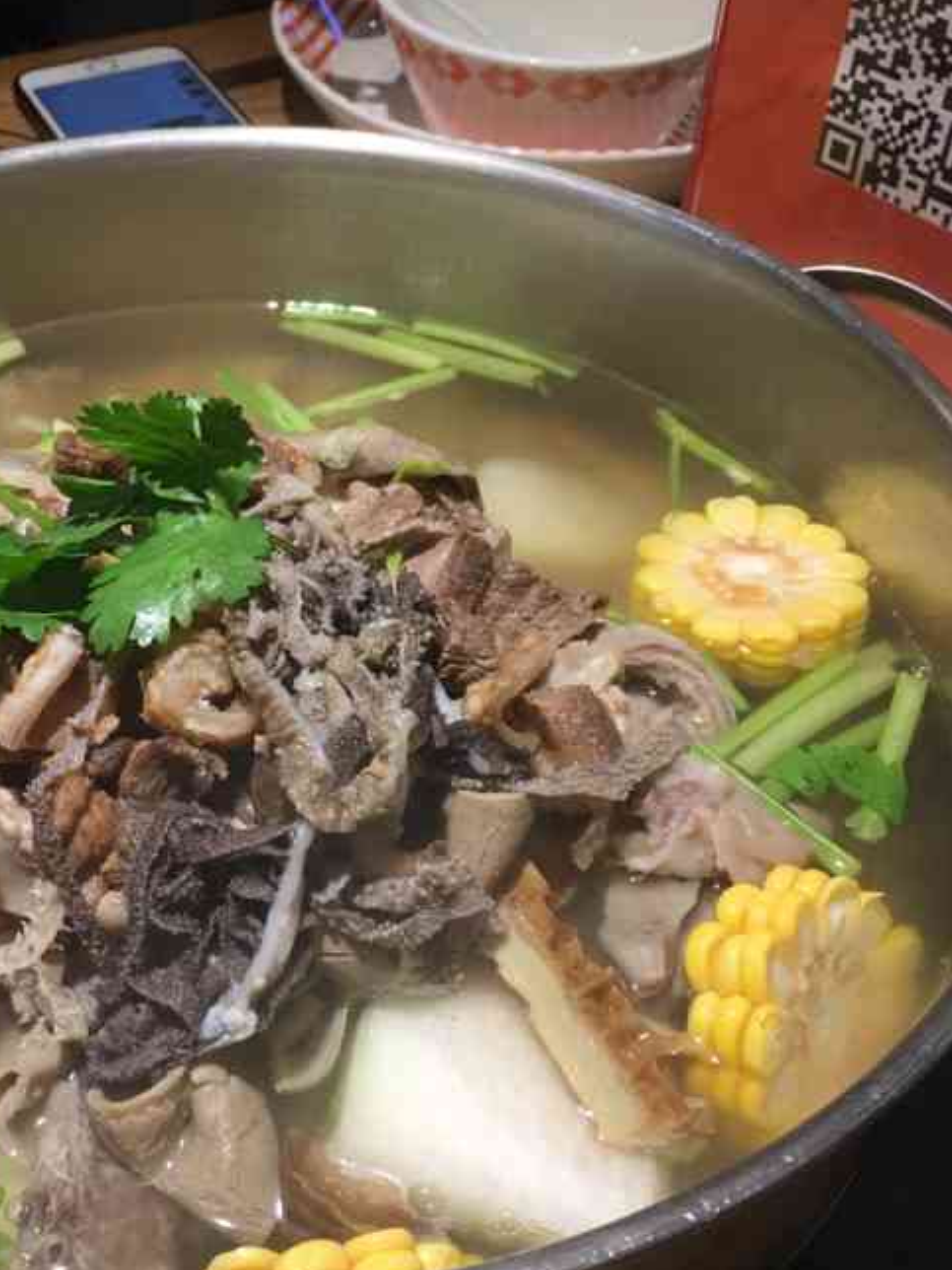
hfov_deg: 33.9
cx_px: 290
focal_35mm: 42
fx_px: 1540
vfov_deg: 44.8
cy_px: 624
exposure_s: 1/33
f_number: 2.2
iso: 50
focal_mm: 4.15
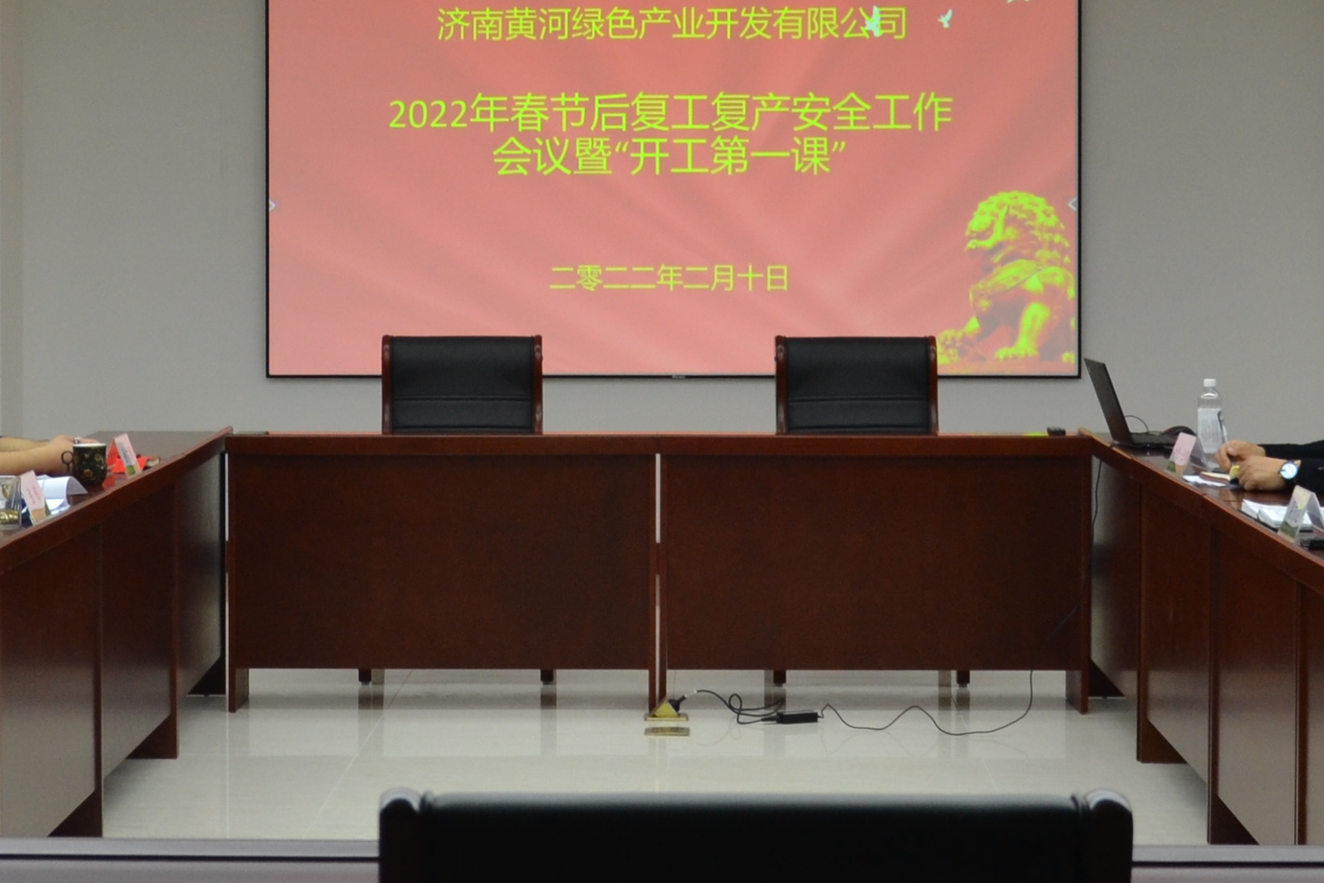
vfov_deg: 14.9
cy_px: 256
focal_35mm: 91
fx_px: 3363
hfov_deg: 22.3
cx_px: 598
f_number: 3.8
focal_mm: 21
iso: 400
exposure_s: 1/25
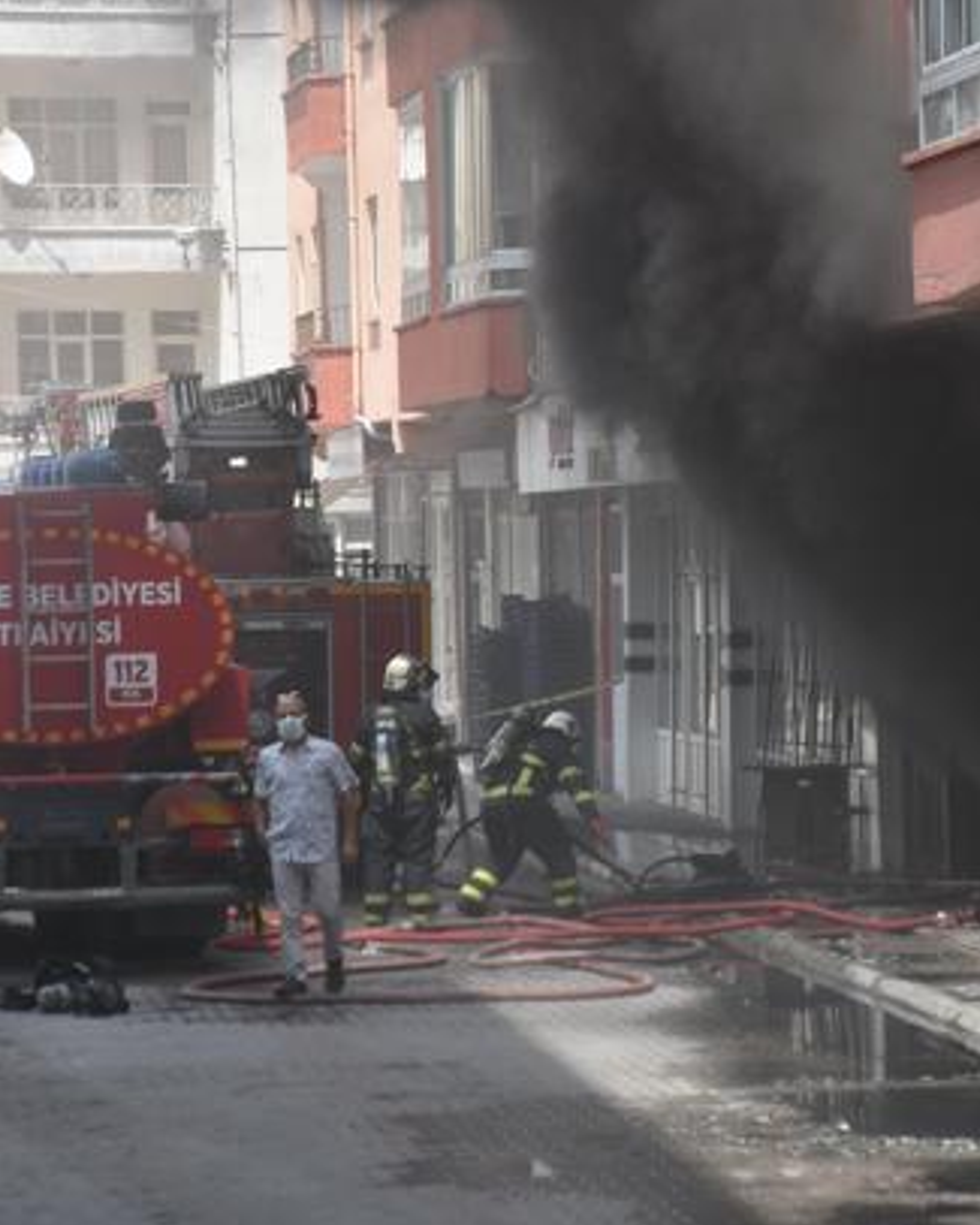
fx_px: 6161
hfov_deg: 9.1
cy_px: 612
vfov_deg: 11.3
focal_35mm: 170
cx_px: 535
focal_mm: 80
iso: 360
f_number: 8
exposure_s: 1/500
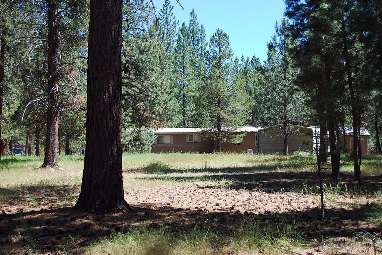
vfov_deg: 28.1
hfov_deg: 41.1
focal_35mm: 48
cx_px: 191
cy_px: 128
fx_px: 510
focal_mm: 32
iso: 100
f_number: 5.6
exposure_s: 1/125
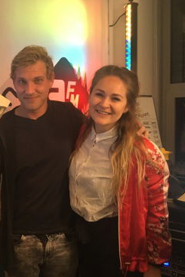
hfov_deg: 30.8
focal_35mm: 41
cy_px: 139
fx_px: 316
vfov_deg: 47.4
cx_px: 9
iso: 250
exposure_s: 1/17
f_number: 2.2
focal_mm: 4.15
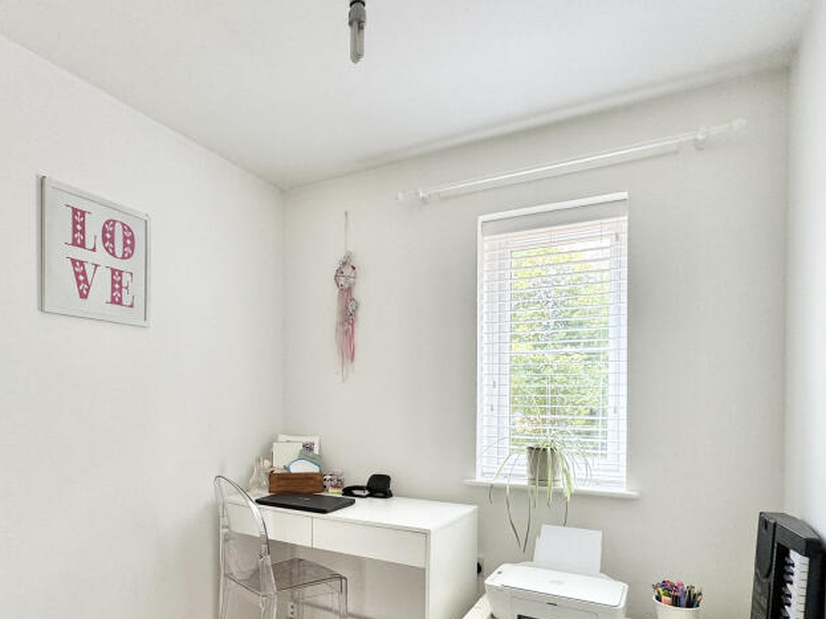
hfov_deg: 73.0
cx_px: 324
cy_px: 412
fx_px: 549
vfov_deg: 57.6
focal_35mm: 23
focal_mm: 2.22
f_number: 2.2
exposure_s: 1/100
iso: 100
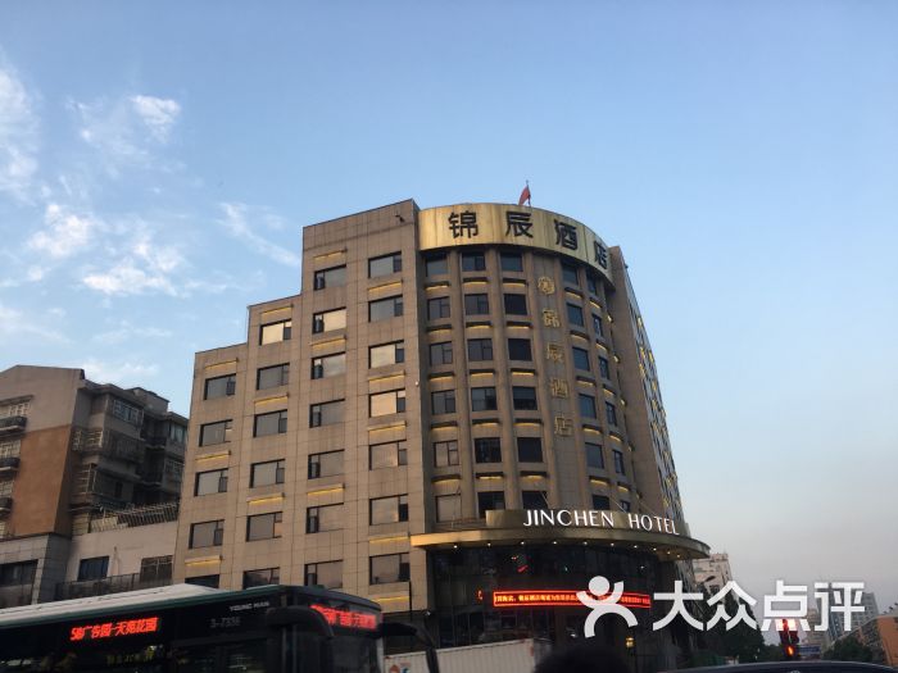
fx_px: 752
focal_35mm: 29
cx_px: 449
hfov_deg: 61.7
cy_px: 336
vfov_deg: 48.2
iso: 40
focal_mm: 4.15
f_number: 2.2
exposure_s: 1/100
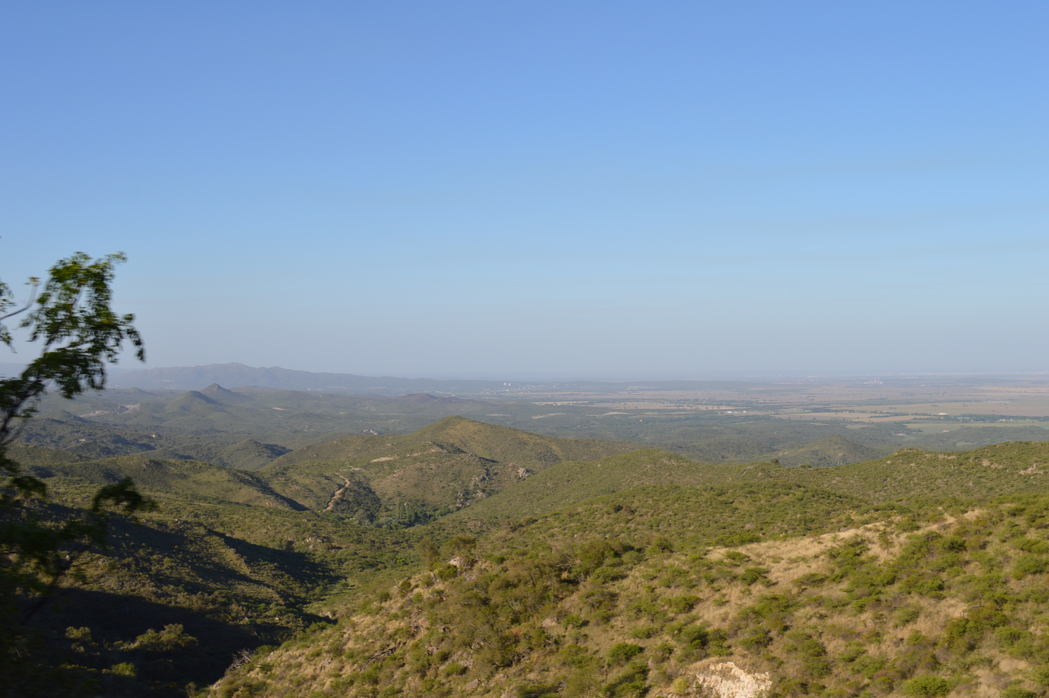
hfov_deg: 43.6
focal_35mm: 45
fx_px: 1310
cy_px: 349
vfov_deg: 29.8
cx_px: 524
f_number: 8
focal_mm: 30
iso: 100
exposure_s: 1/250
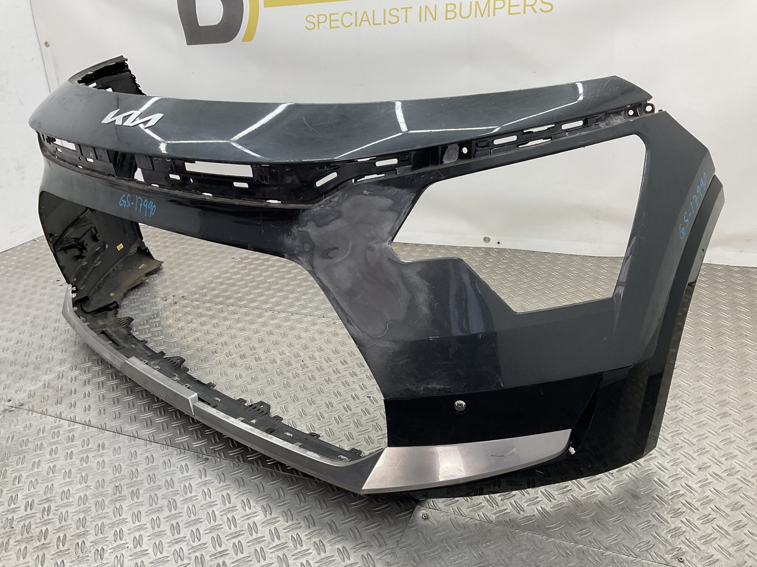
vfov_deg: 48.2
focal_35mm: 29
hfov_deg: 61.7
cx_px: 378
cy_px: 284
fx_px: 634
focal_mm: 3
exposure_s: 1/120
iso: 32
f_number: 1.8
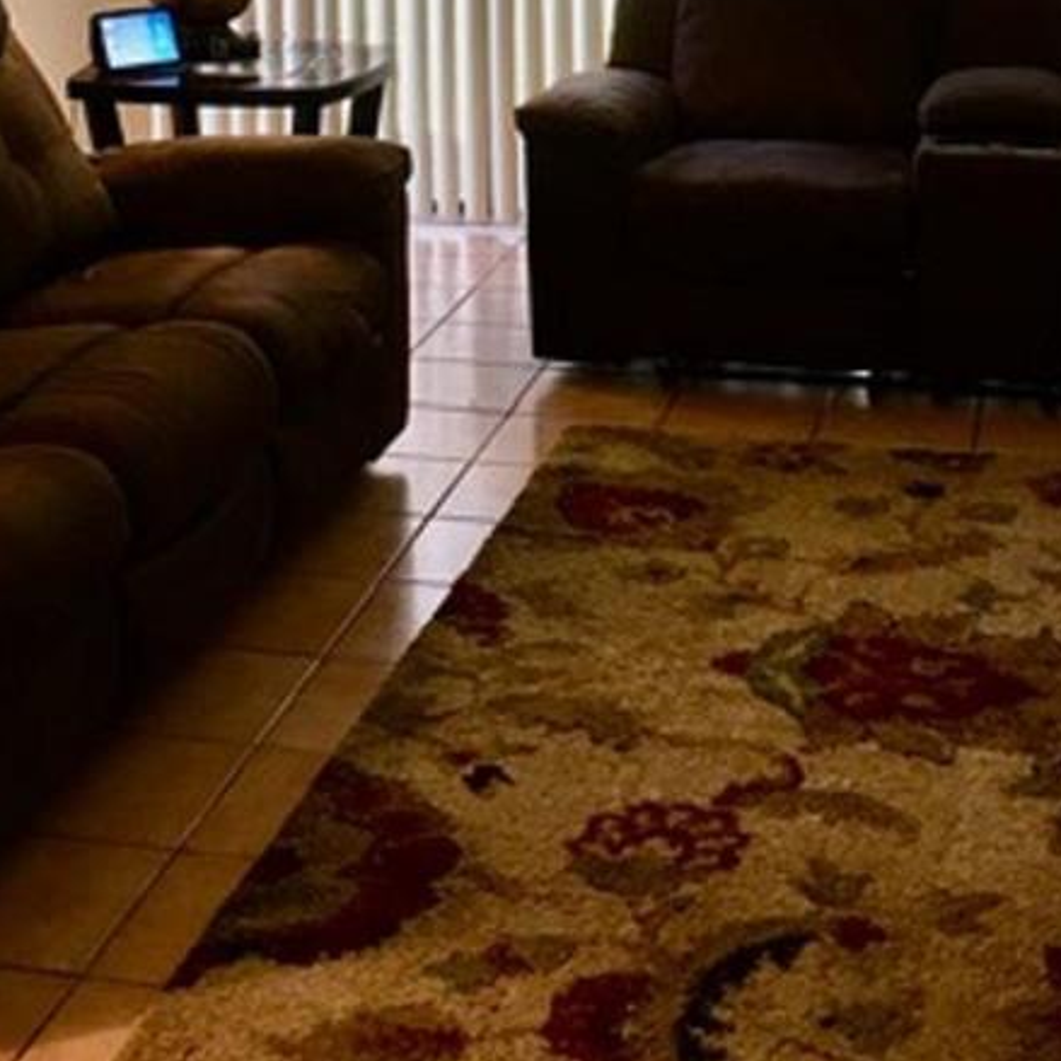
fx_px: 2427
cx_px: 500
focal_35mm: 70
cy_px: -155
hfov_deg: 24.7
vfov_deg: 23.0
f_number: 2.2
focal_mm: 4.15
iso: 32
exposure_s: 1/15
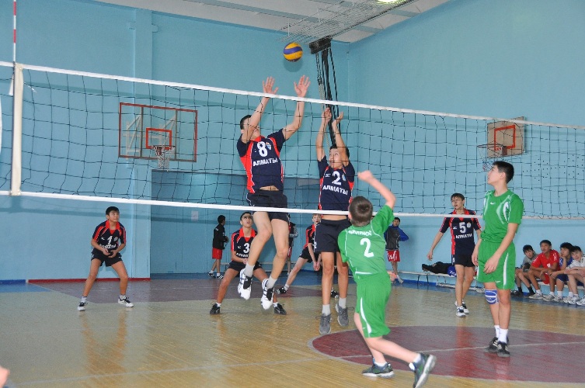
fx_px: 755
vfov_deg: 28.9
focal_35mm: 46
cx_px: 292
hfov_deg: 42.4
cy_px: 194
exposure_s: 1/320
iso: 800
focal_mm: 31
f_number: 4
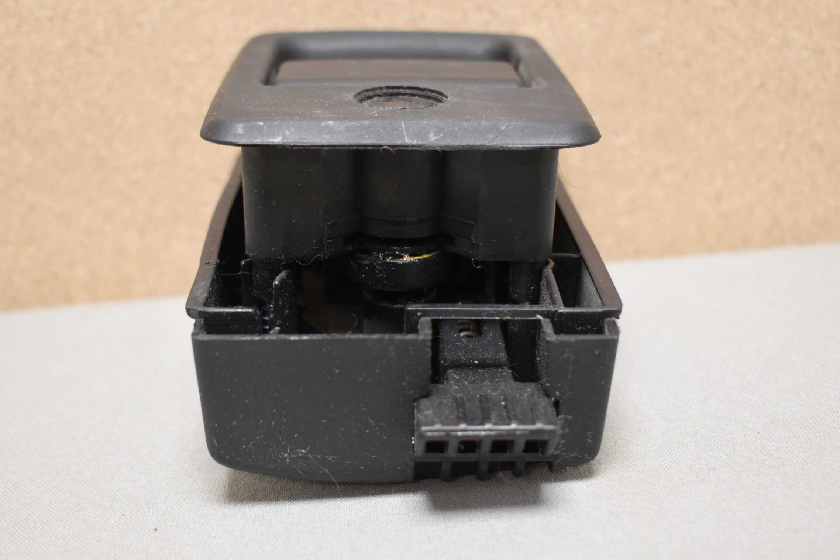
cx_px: 407
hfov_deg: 36.9
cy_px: 282
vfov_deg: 25.1
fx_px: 1260
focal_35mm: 54
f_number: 5
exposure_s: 1/60
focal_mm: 32
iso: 800
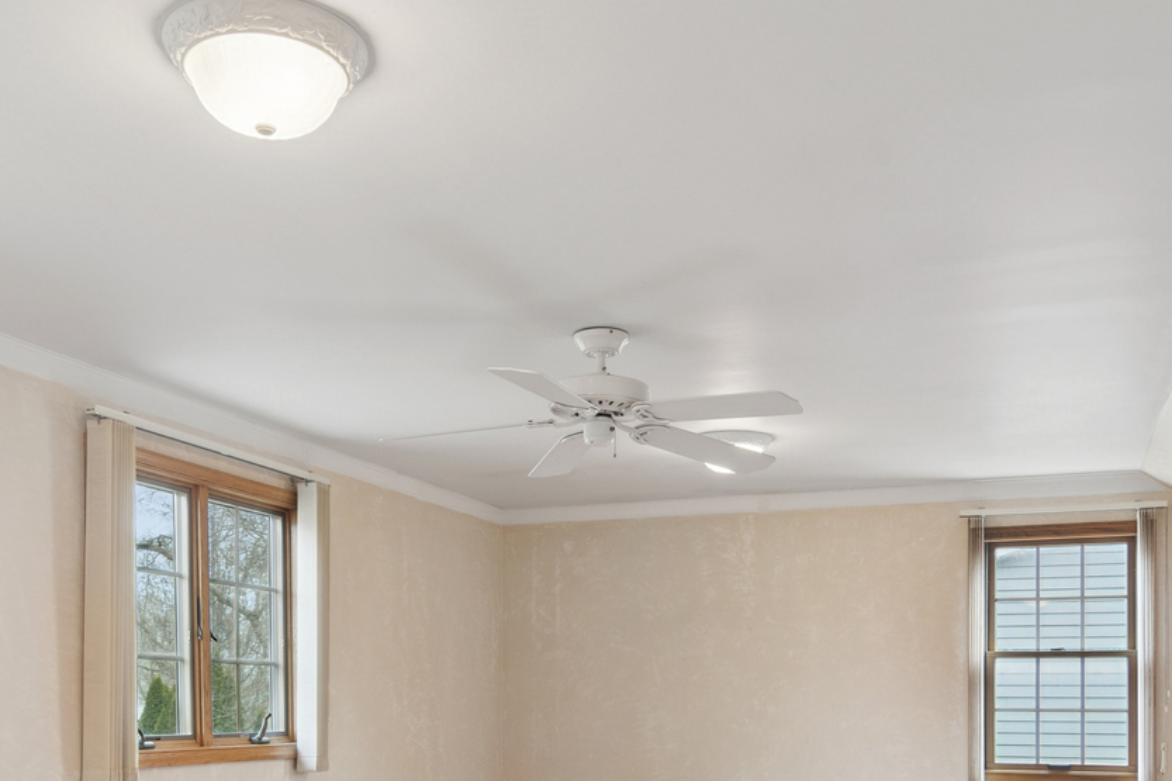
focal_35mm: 35
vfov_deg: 35.6
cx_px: 550
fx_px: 1139
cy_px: 705
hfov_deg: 54.4
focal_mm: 12
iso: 200
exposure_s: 1/8
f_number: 8
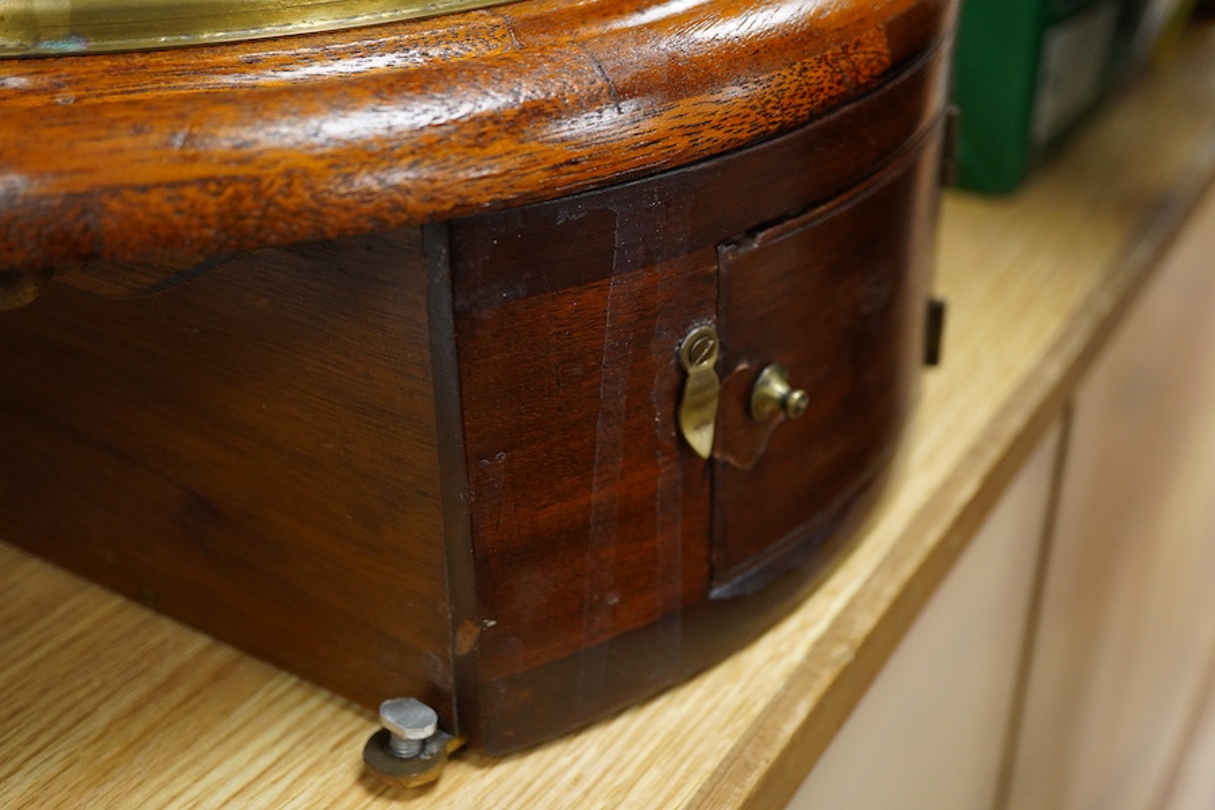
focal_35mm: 45
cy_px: 405
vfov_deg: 29.9
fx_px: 1519
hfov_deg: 43.6
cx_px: 608
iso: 1250
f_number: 3.5
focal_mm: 30
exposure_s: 1/125
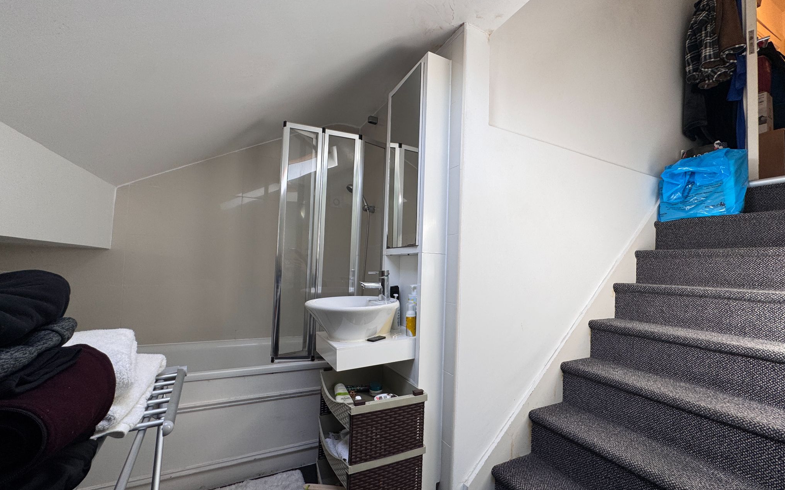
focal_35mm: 15
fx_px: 321
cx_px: 396
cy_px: 257
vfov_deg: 74.7
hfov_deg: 101.5
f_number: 2.2
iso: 50
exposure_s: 1/100
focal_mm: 2.22
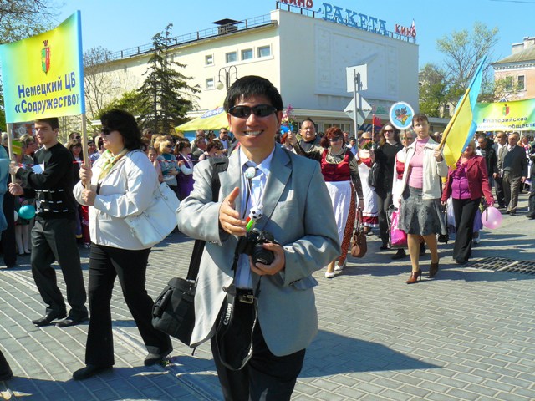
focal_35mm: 36
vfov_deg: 39.7
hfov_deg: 51.4
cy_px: 200
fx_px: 556
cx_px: 268
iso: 100
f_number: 5.6
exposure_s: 1/400
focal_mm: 6
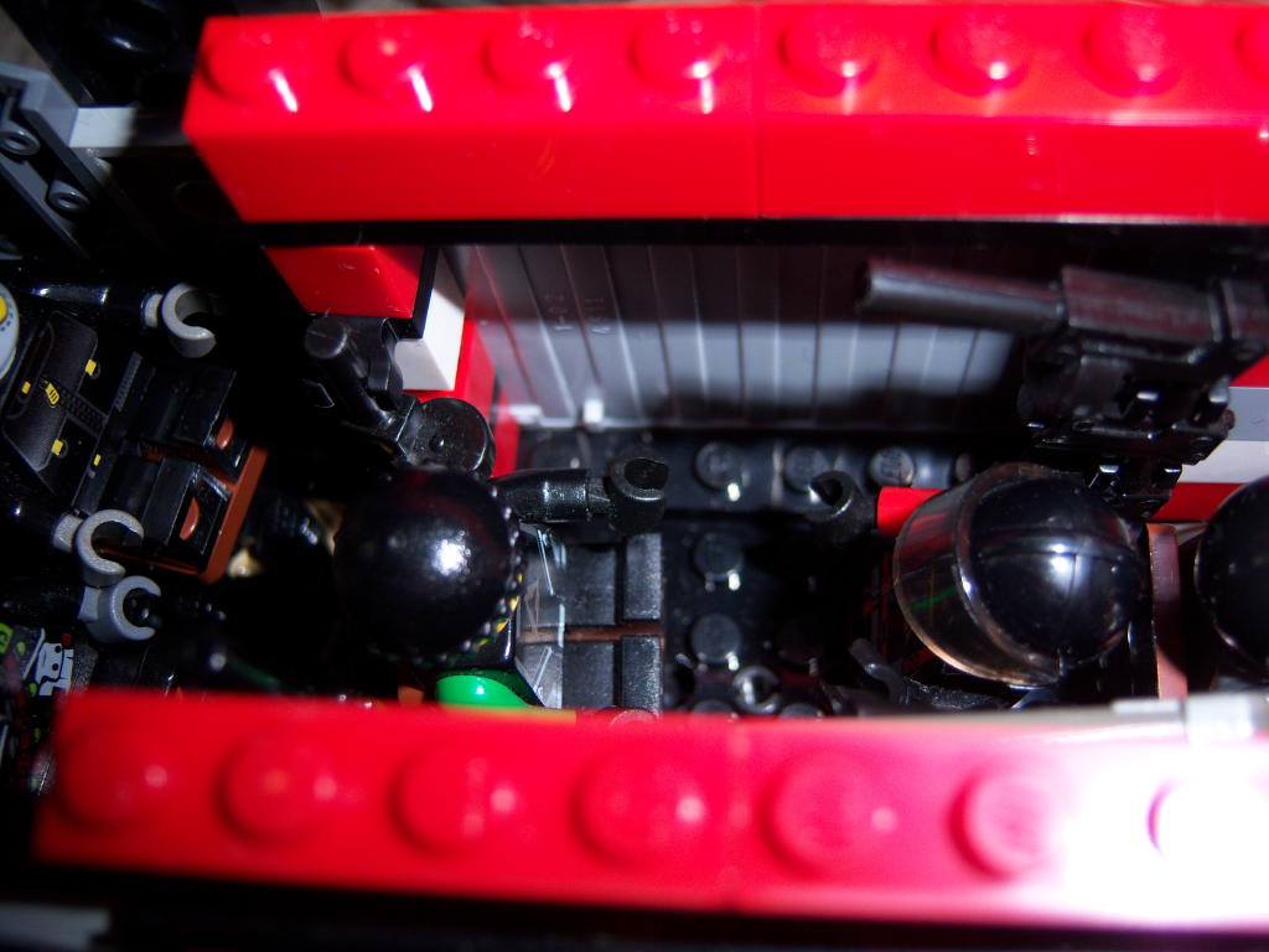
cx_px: 634
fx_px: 1320
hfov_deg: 51.4
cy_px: 476
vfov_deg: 39.7
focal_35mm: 36
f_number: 2.8
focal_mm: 7.5
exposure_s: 1/60
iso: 80
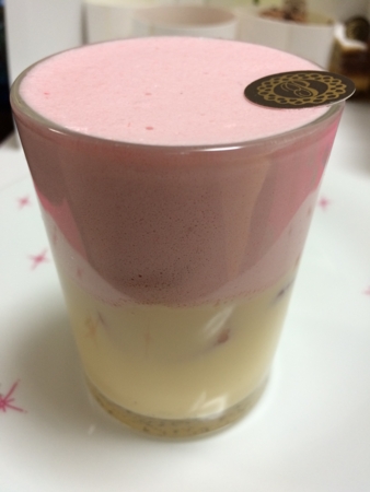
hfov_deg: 48.3
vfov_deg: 61.6
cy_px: 246
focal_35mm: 29
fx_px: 413
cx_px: 185
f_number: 2.2
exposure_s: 1/33
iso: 80
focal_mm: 4.15
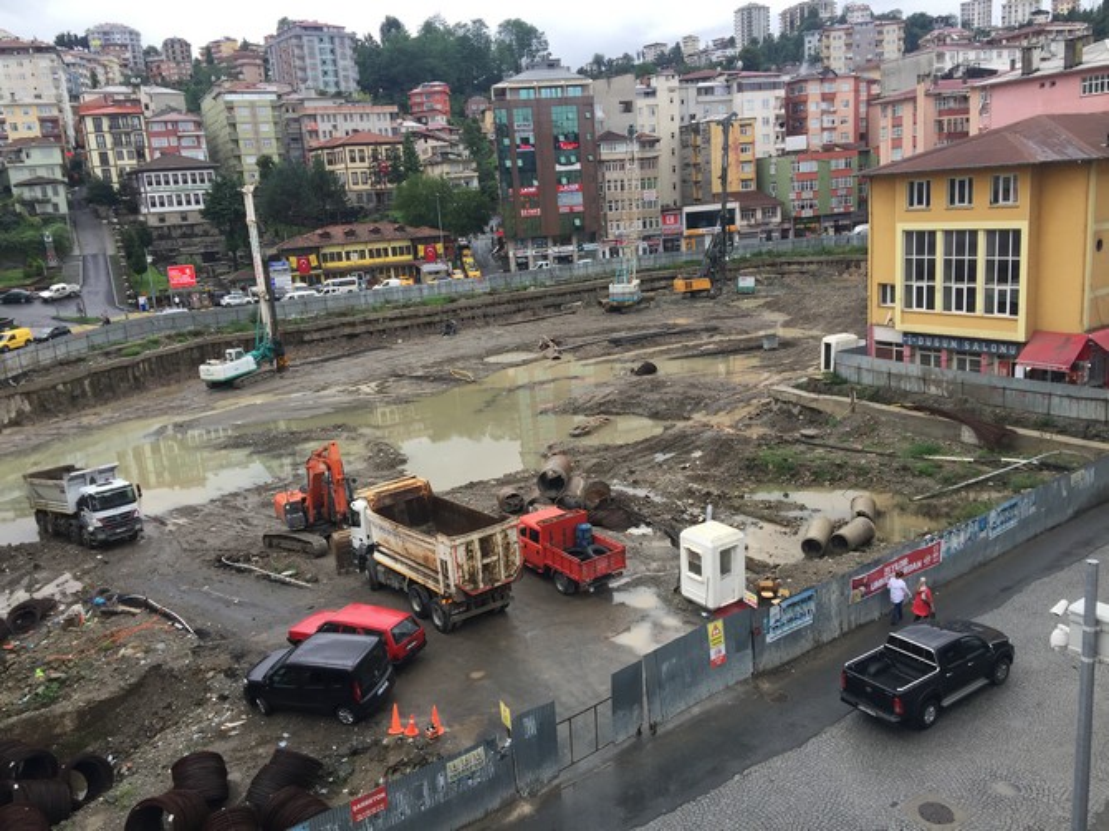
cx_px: 554
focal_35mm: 29
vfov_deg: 48.2
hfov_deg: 61.7
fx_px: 929
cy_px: 416
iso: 32
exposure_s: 1/247
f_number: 2.2
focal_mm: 4.15
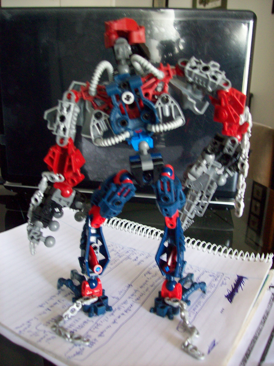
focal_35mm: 36
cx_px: 137
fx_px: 380
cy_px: 183
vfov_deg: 51.4
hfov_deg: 39.7
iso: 160
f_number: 2.7
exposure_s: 1/8
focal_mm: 6
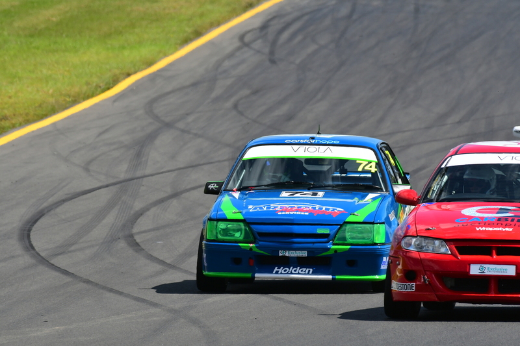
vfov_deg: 1.8
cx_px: 260
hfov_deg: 2.8
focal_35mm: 750
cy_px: 173
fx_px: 10830
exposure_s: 1/500
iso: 320
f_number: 11
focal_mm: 500
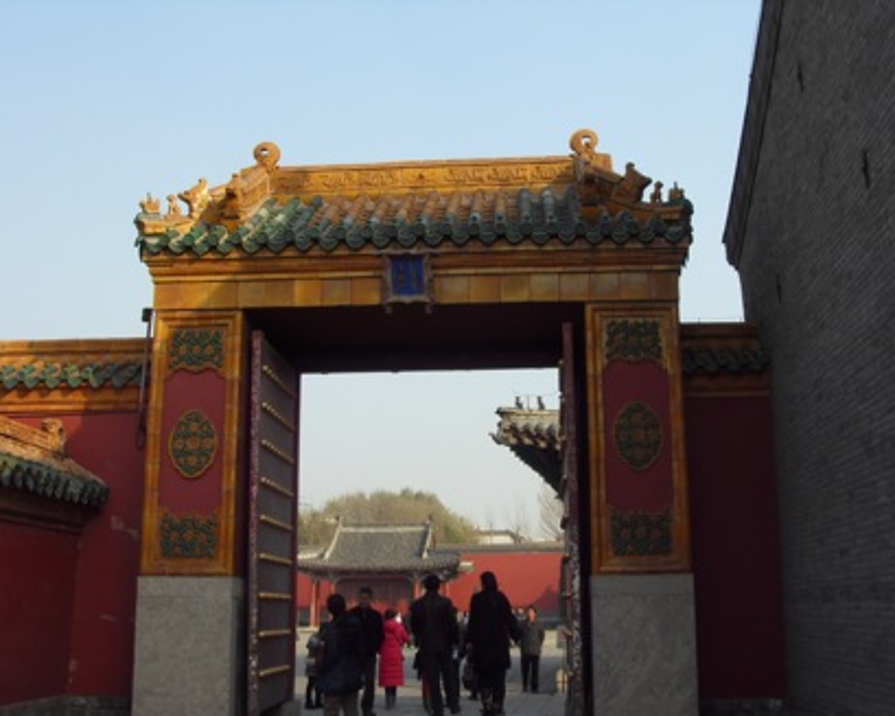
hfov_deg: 44.8
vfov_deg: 36.5
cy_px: 359
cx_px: 466
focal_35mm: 41
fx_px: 1086
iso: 80
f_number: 6.2
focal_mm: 6.6
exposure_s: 1/125
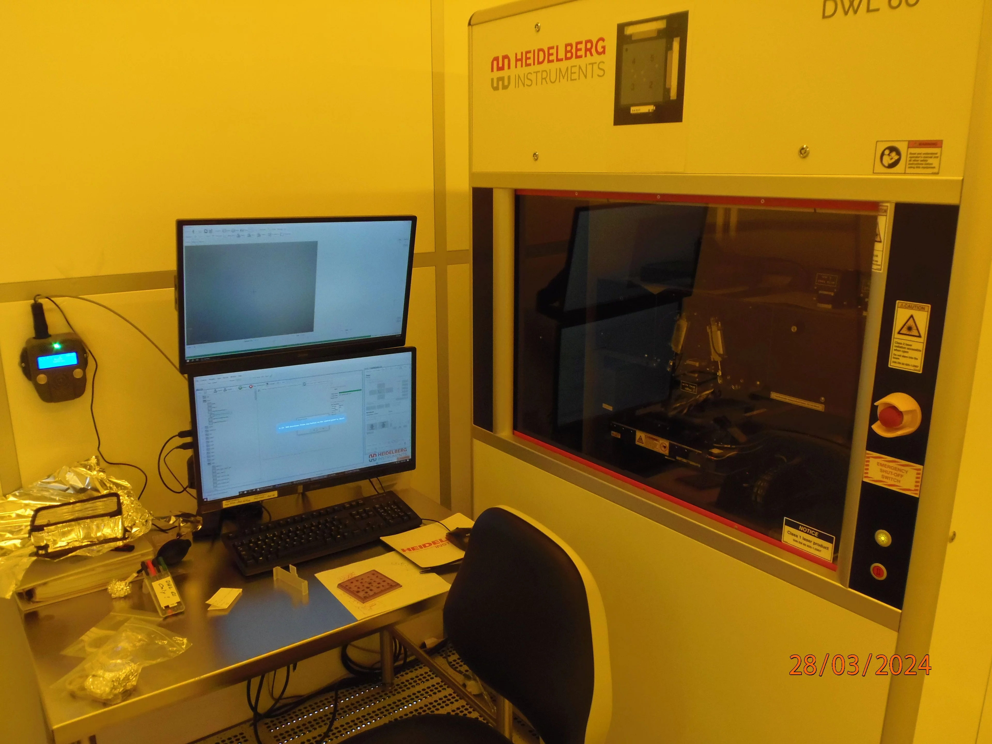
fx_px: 745
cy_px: 372
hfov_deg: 67.3
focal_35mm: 26
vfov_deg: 53.1
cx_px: 496
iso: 250
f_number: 3
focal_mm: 4.8
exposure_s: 1/30
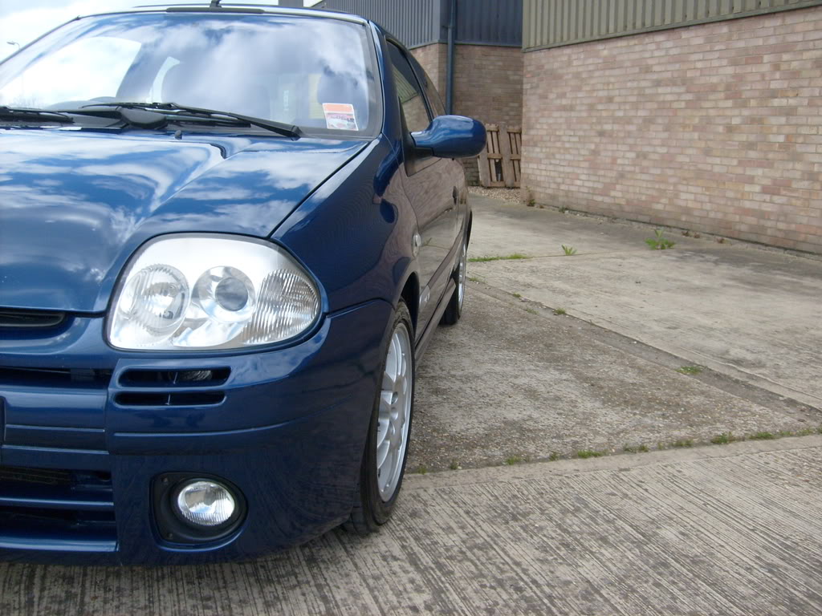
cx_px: 411
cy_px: 308
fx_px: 831
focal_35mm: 35
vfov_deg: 40.7
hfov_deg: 52.6
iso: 80
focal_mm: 5.8
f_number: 7.1
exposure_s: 1/125
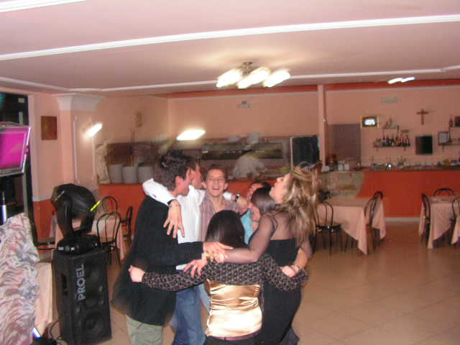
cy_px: 172
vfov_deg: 39.7
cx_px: 230
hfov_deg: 51.4
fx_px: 478
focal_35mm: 36
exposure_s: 1/40
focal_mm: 6
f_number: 3.2
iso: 200
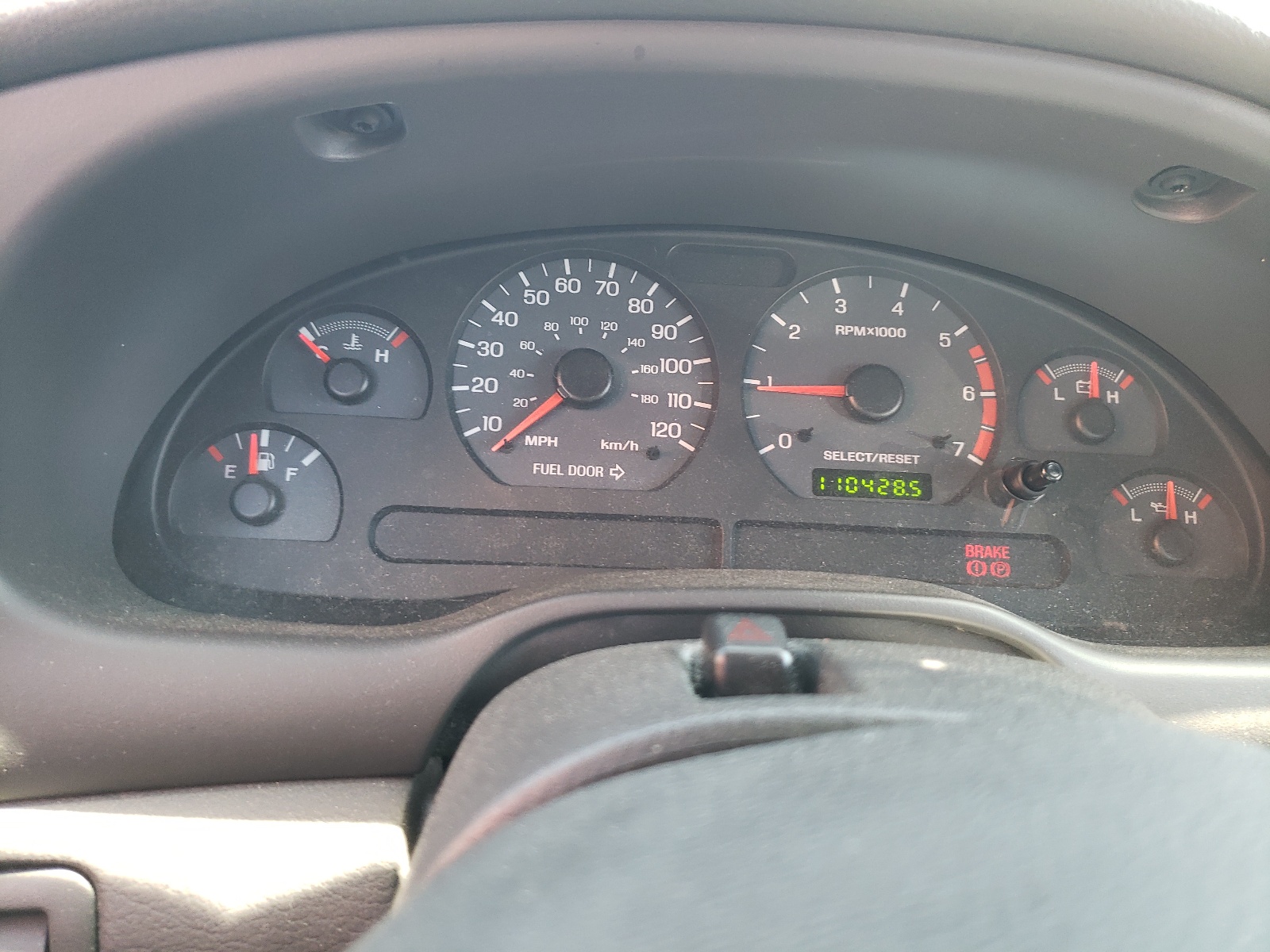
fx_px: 954
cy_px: 476
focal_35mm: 26
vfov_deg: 53.1
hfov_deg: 67.3
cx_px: 635
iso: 91
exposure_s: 1/60.2
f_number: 1.5
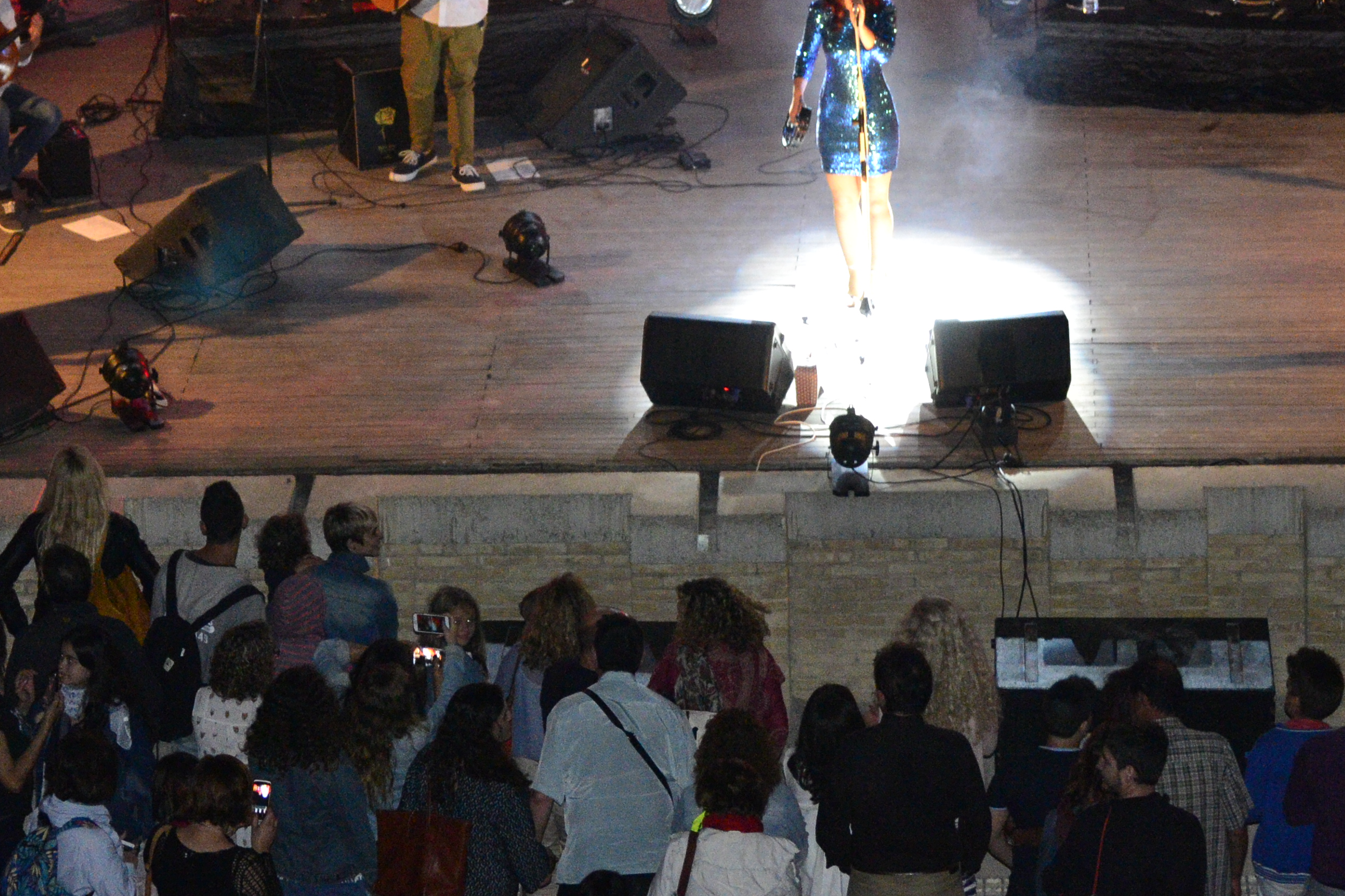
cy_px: 271
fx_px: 5713
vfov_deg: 9.0
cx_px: 585
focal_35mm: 153
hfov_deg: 13.4
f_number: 5.6
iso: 3200
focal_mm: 55
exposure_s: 1/50
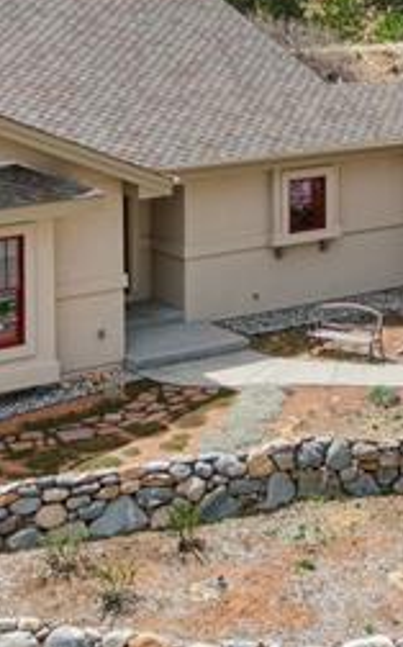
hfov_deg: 13.4
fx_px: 1708
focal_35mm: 97
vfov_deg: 20.9
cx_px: 282
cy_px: 42
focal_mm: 6.1
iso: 100
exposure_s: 1/50
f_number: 3.3
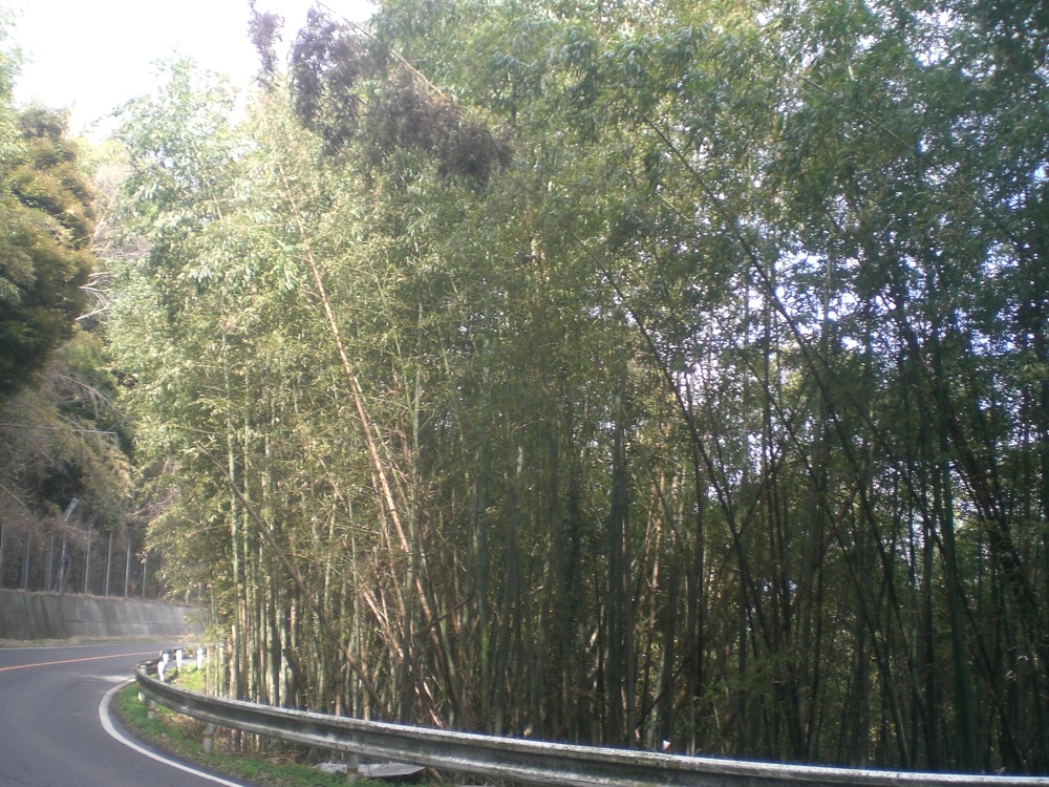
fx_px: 1152
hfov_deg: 49.0
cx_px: 524
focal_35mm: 38
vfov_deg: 37.7
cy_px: 394
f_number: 3.1
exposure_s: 1/100
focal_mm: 6.3
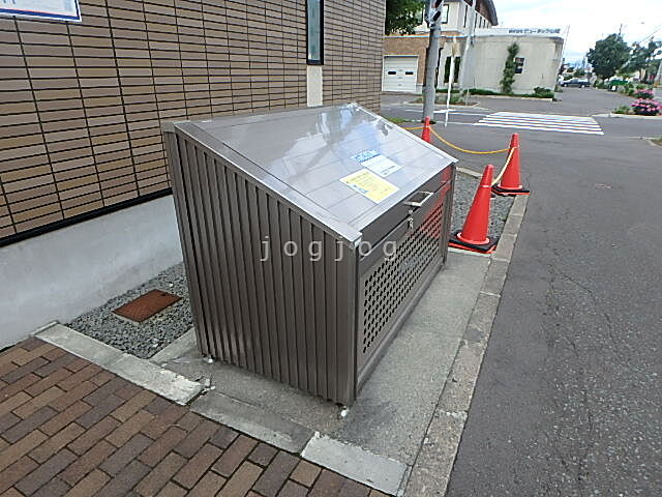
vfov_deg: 63.4
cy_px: 248
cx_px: 331
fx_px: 402
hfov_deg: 79.0
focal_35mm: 21
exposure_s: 1/250
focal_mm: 3.7
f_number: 3.5
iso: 125
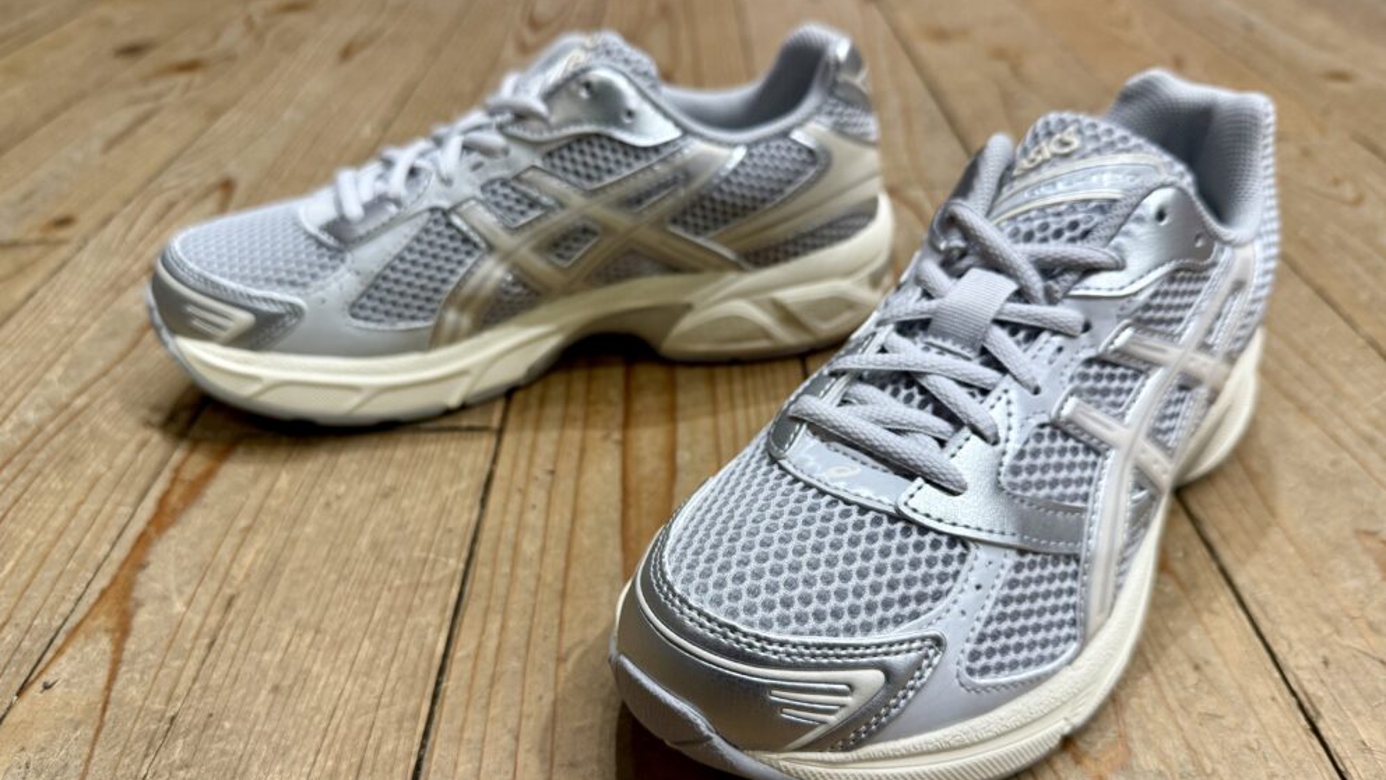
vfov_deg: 42.9
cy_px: 415
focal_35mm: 27
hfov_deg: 69.9
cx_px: 704
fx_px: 992
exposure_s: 1/120
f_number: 1.78
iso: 125
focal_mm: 6.76
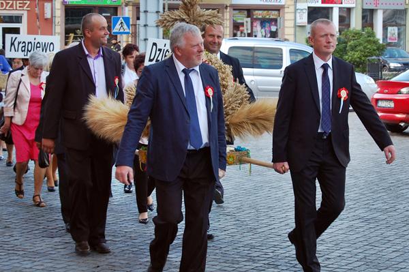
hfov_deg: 24.6
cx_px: 204
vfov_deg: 16.5
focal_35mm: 82
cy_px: 136
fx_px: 936
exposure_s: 1/125
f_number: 5.6
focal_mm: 55
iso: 250
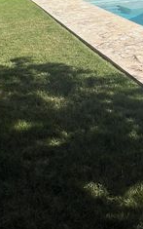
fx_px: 293
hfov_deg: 25.5
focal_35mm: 47
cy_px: 9
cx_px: 157
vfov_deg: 38.6
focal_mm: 1.57
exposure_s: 1/3040
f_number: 1.8
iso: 32
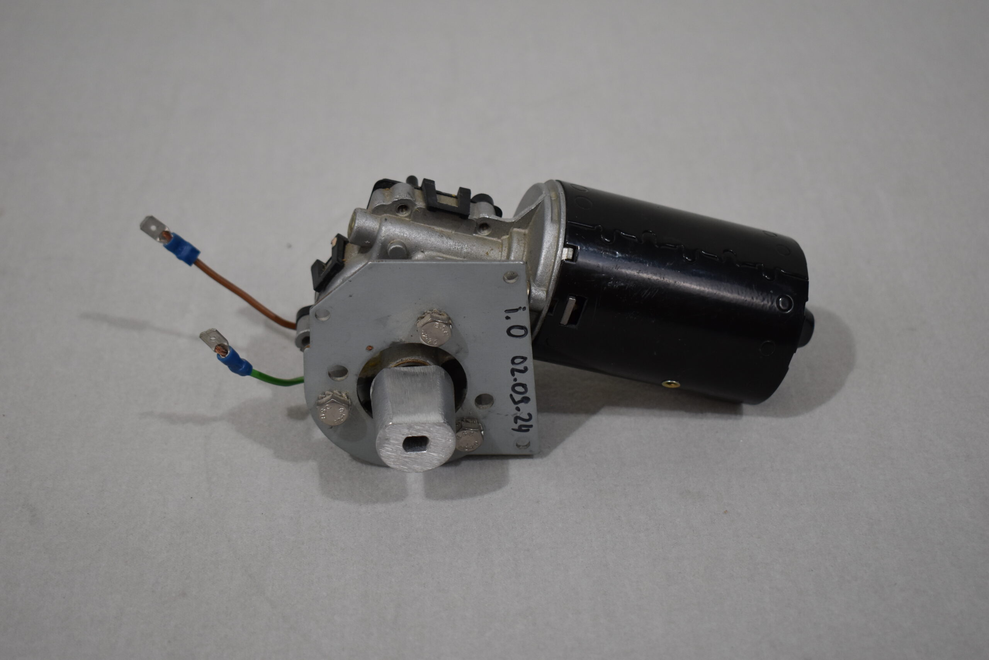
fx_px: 1566
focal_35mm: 57
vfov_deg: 23.8
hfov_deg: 35.1
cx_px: 494
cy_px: 330
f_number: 4.8
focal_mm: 38
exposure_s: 1/250
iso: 640
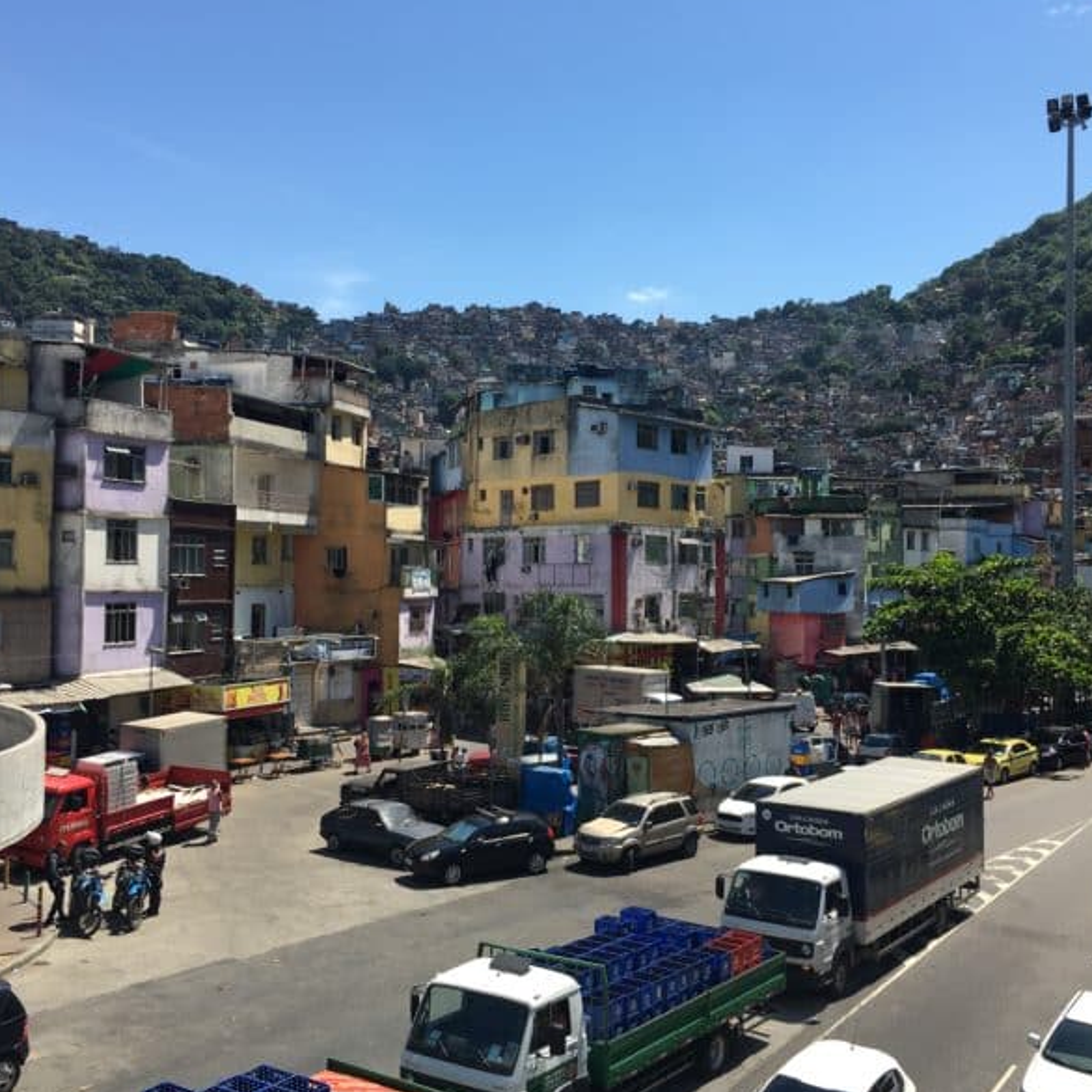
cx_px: 578
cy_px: 542
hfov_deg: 47.2
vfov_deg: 47.2
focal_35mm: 35
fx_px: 1249
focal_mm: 4.15
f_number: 2.2
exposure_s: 1/1282
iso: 25
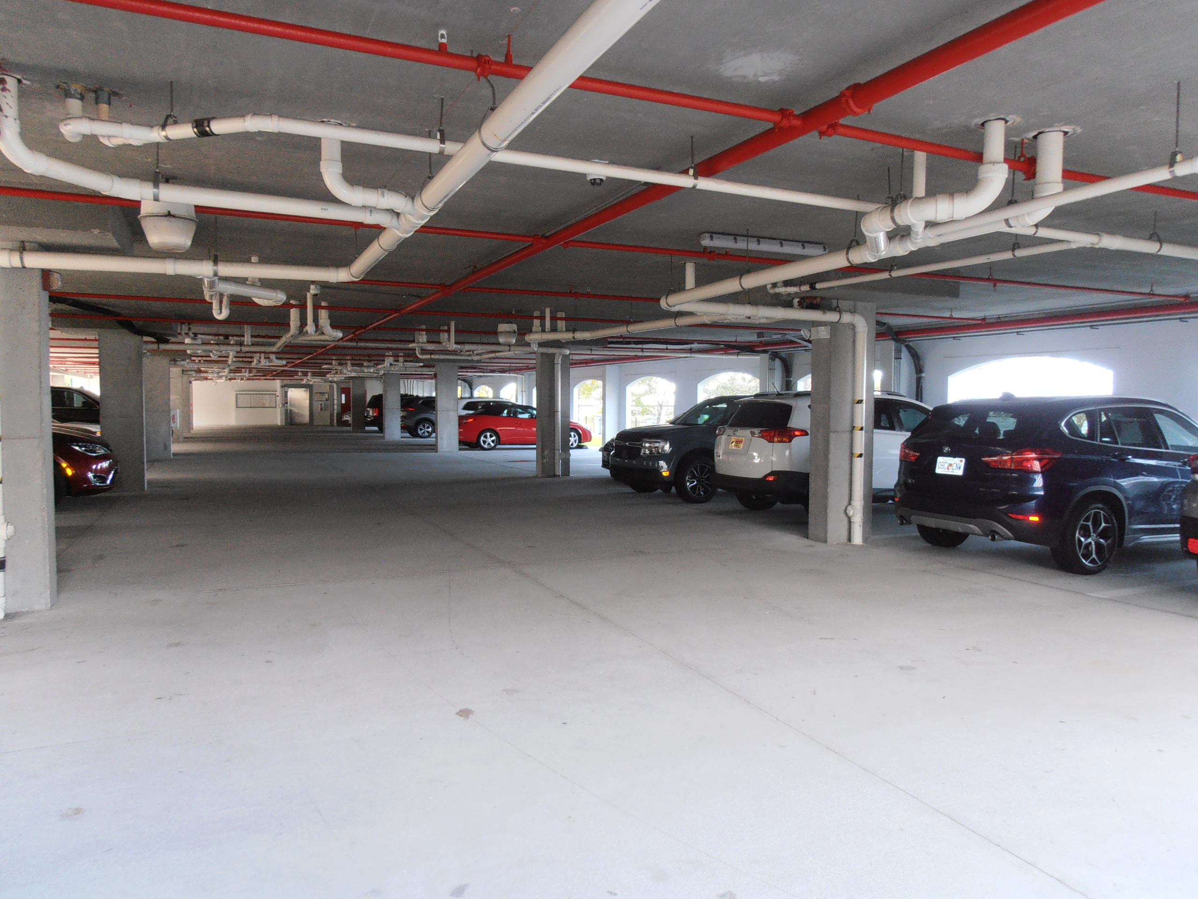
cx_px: 599
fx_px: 831
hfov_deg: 71.6
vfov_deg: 56.8
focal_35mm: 24
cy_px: 450
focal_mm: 4.2
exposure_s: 1/30
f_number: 3
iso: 125
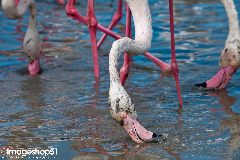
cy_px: 80
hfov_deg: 10.3
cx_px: 120
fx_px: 1332
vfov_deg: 6.9
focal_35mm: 200
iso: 1250
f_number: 13
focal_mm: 200
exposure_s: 1/1000
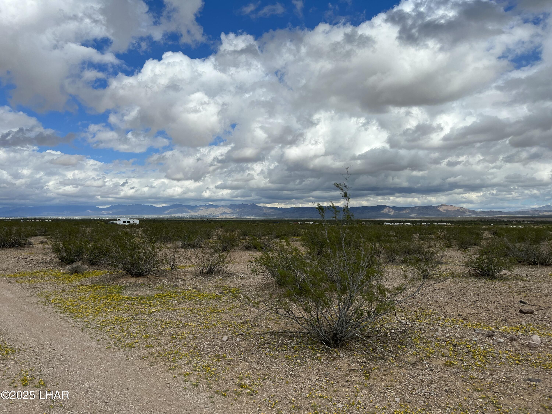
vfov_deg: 53.1
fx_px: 415
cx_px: 276
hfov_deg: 67.3
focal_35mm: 26
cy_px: 207
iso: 50
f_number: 1.6
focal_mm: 5.1
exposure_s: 1/6897
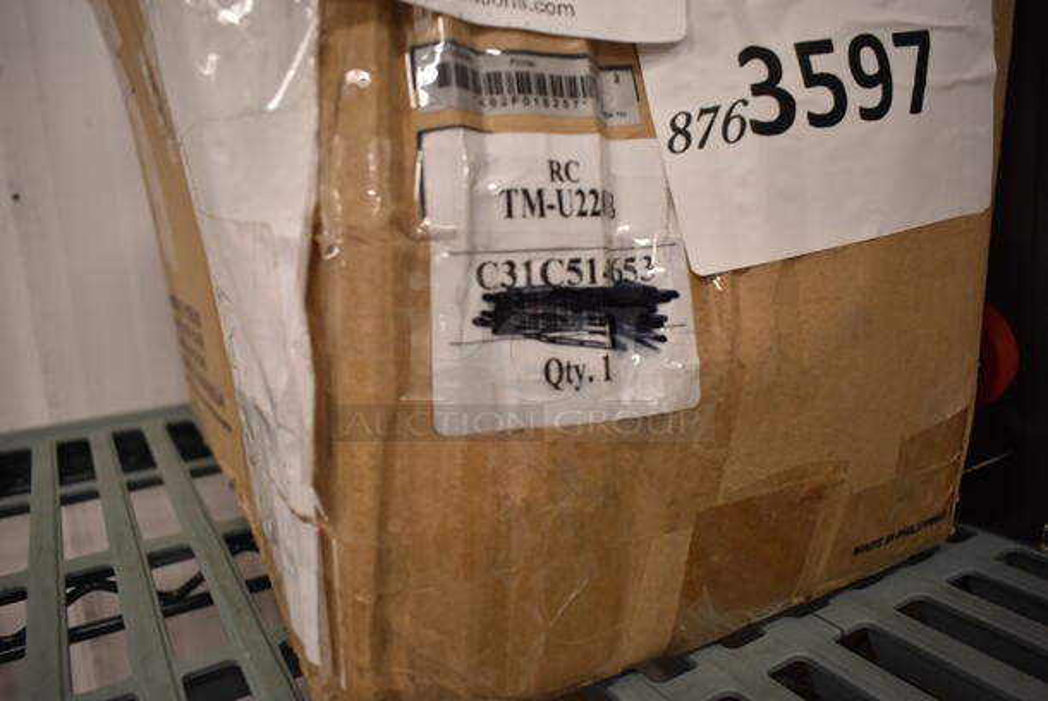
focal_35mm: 27
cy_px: 350
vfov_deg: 48.0
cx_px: 524
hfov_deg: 67.3
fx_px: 787
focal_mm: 18
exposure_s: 1/125
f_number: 3.5
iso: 900
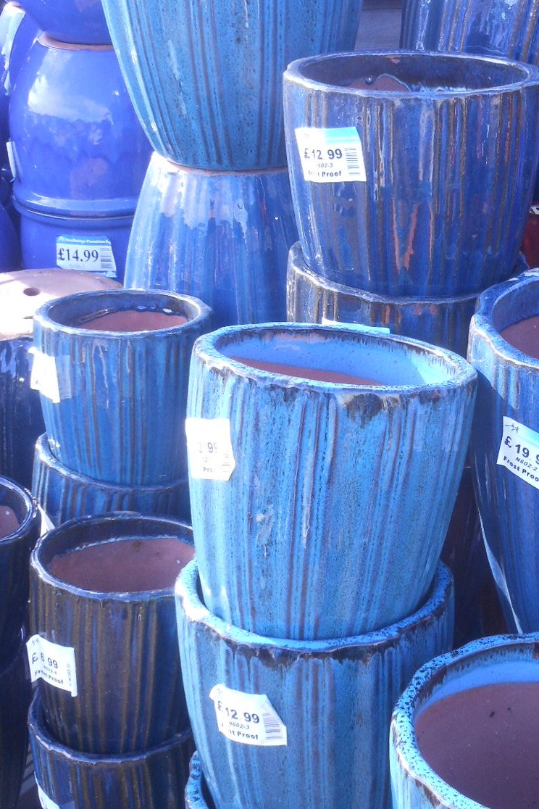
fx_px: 1415
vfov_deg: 31.9
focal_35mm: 63
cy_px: 360
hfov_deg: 21.4
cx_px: 385
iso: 80
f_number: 4
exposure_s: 1/40
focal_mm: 5.9
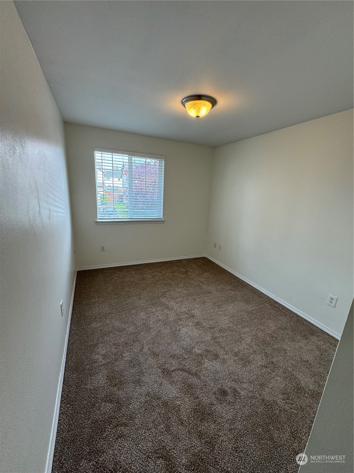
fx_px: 191
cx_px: 177
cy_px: 236
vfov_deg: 102.1
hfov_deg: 85.7
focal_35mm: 14
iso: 100
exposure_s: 1/120
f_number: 2.2
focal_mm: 2.22
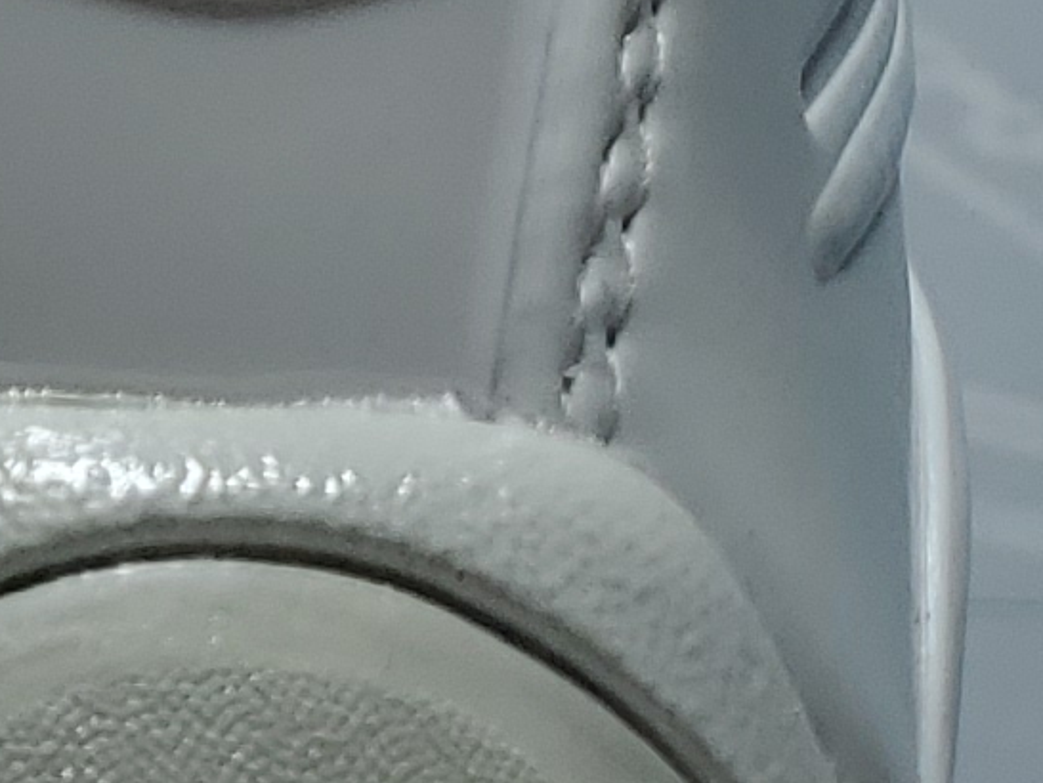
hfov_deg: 9.2
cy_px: 118
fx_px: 5788
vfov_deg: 7.7
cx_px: -1524
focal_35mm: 192
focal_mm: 4.3
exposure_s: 1/962
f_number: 1.5
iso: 50
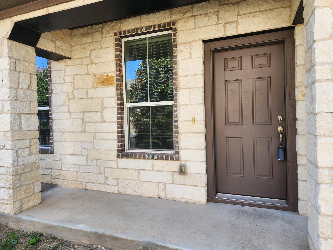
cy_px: 125
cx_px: 166
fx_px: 221
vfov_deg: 58.9
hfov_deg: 73.9
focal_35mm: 23
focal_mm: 6.4
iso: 16
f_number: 1.8
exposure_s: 1/180
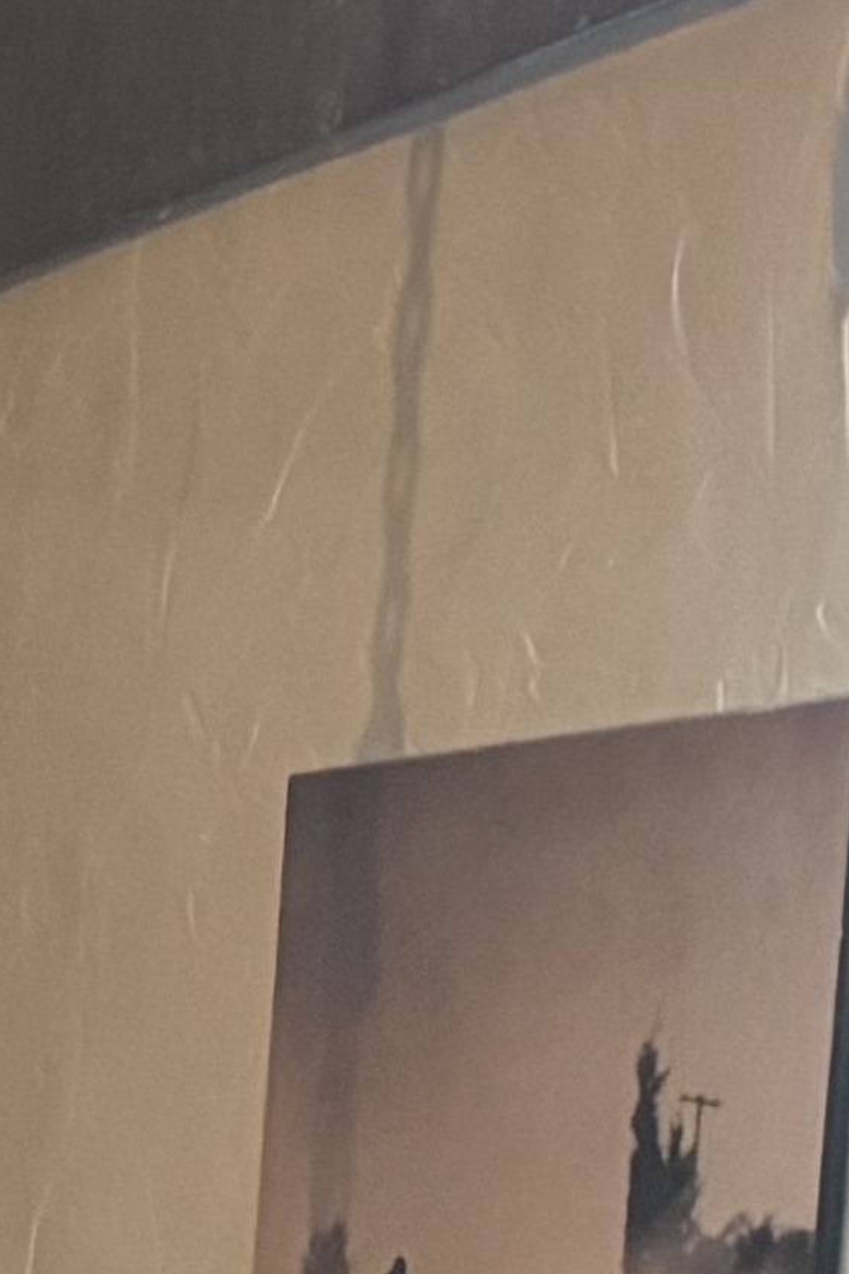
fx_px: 5983
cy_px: 2069
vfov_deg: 11.5
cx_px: -2968
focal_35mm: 169
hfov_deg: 6.2
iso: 800
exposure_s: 1/40
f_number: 1.78
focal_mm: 6.76
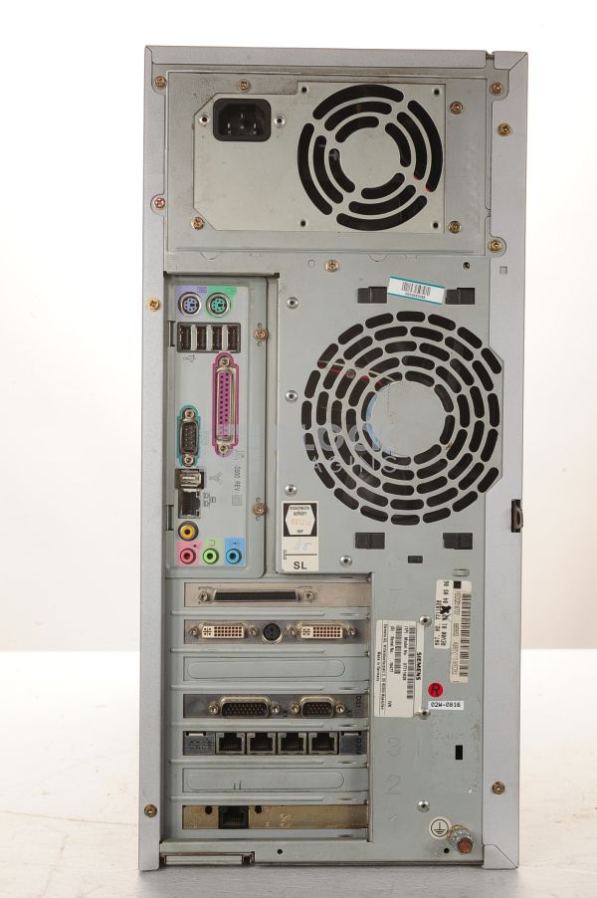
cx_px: 298
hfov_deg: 27.0
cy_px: 449
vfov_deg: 39.6
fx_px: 1246
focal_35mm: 50
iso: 320
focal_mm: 50
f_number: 14
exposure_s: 1/160
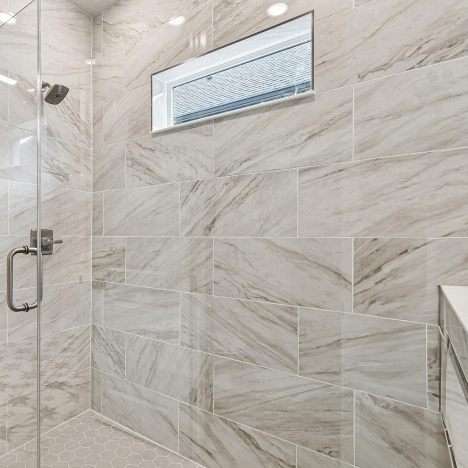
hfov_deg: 71.2
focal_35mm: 20
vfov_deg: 74.8
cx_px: 135
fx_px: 306
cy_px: 233
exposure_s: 1/8
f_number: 7.1
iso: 100
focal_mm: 10
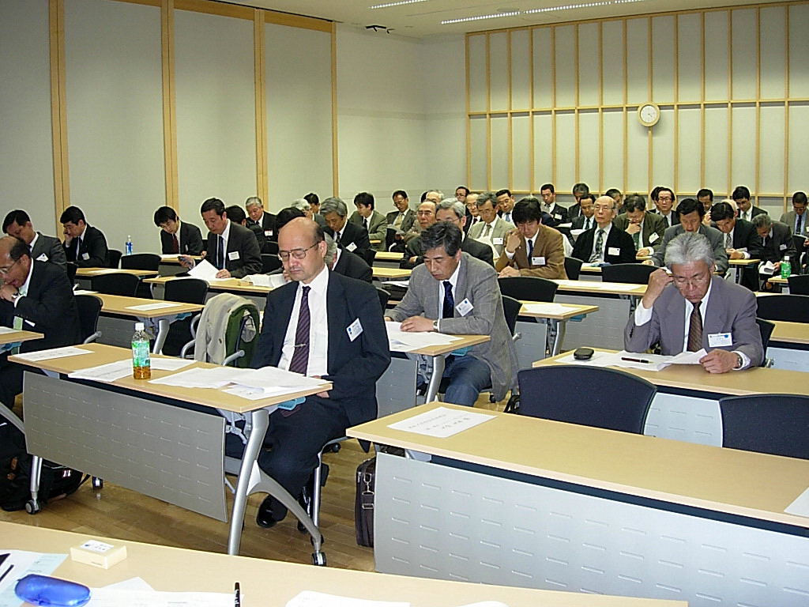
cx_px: 404
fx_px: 888
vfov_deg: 37.7
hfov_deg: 49.0
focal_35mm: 38
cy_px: 304
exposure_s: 1/50.7
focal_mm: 7.8
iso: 125
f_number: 2.8
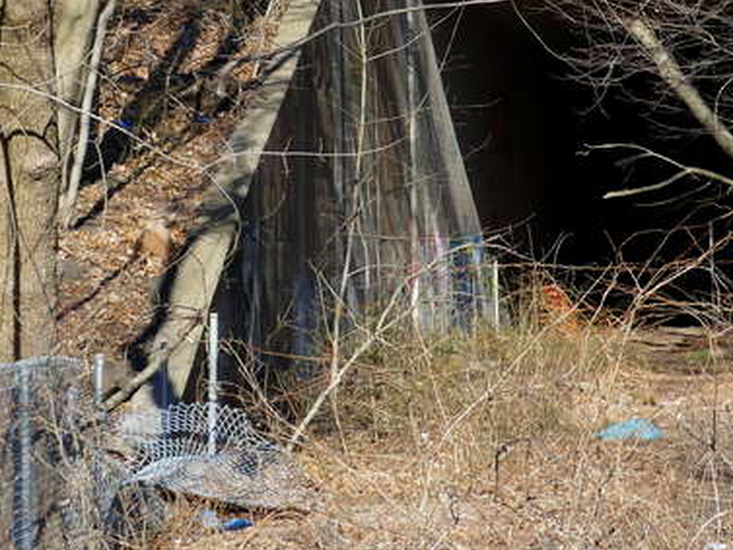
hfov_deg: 16.2
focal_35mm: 121
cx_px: 544
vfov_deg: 12.2
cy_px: 68
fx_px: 2563
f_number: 4.2
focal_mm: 10.3
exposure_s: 1/320
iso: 80
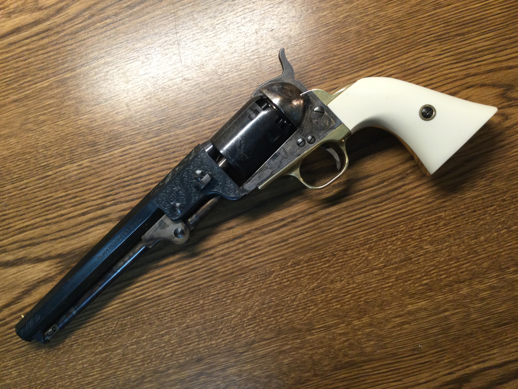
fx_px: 464
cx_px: 259
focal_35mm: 31
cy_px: 194
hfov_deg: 58.4
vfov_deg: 45.4
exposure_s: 1/30
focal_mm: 3.3
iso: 50
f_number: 2.4
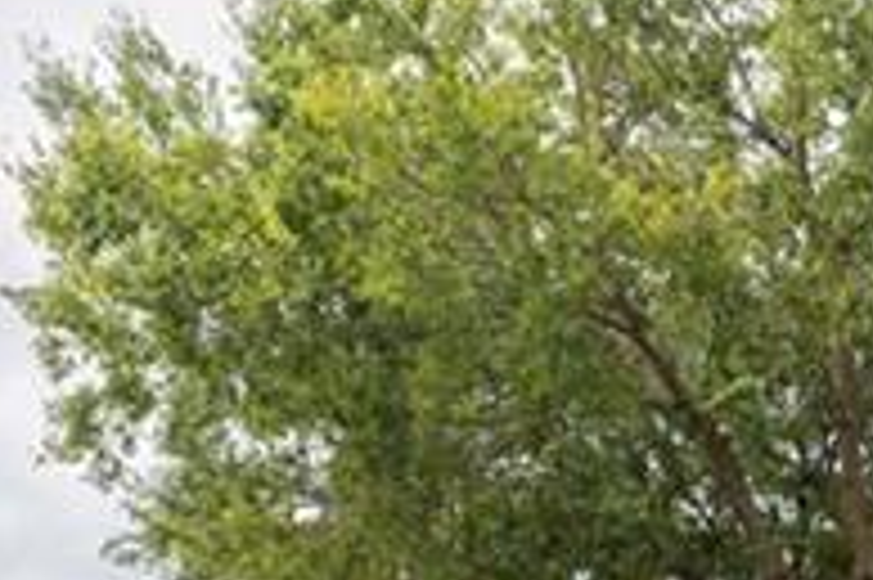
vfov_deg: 16.2
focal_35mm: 74
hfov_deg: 24.5
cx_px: 1071
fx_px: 1793
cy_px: 967
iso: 100
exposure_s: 1/250
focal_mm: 14
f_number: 5
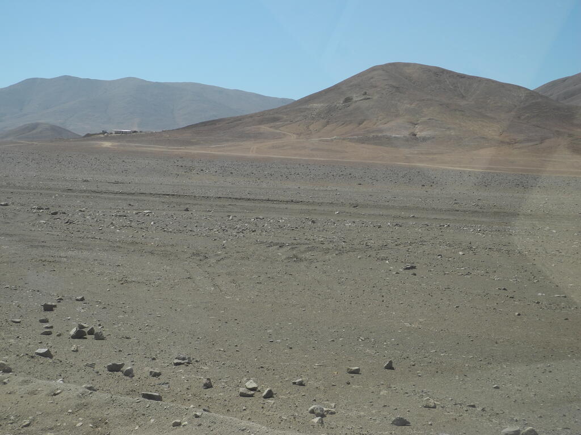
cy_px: 218
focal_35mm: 61
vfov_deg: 24.0
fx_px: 1024
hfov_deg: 31.7
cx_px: 290
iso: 100
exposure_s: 1/1000
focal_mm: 13
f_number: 4
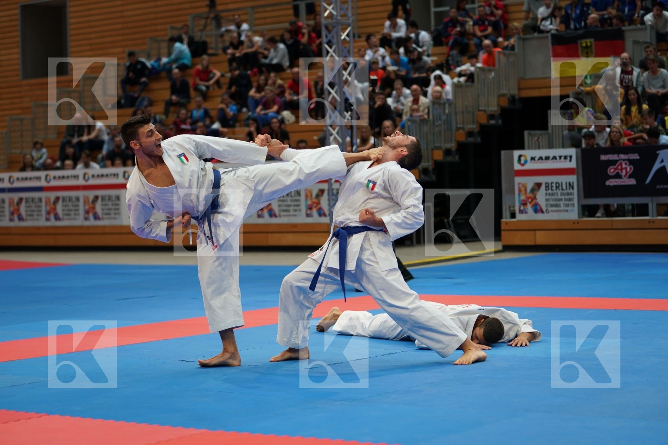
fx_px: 1484
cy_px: 222
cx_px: 334
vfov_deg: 17.1
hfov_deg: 25.4
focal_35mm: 80
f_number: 2.8
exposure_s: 1/500
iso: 640
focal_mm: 80
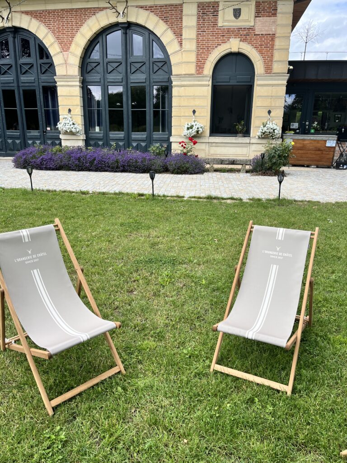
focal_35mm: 26
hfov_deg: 53.1
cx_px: 174
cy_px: 232
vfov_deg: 67.3
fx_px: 348
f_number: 1.6
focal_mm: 5.1
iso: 50
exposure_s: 1/1175
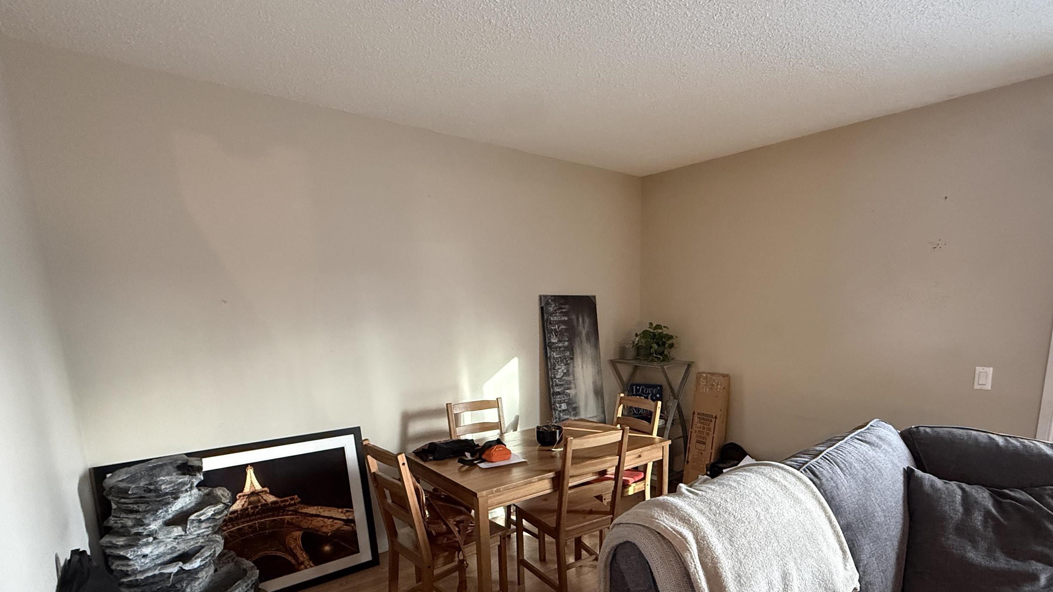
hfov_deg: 89.2
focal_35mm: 19
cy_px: 402
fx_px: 530
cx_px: 589
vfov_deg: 56.9
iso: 800
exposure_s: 1/60
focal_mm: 2.22
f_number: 2.2
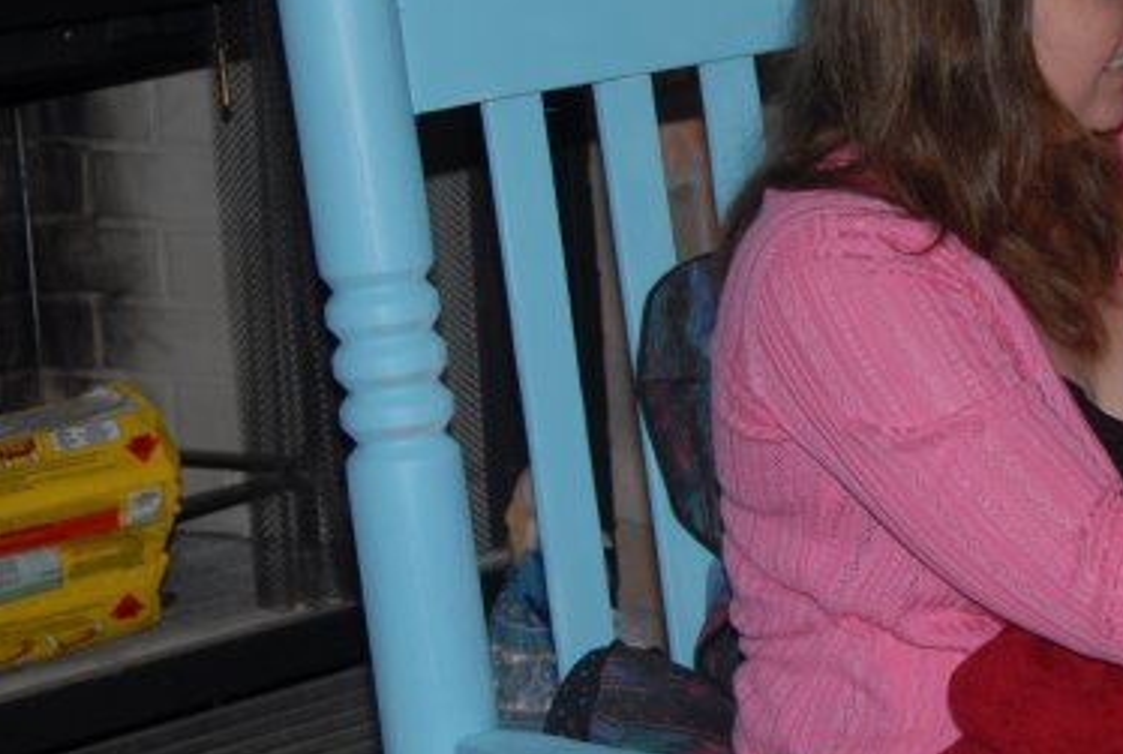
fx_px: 4407
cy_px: 240
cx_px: 1198
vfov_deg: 9.8
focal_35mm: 141
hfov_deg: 14.2
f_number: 5
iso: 200
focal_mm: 44
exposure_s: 1/60
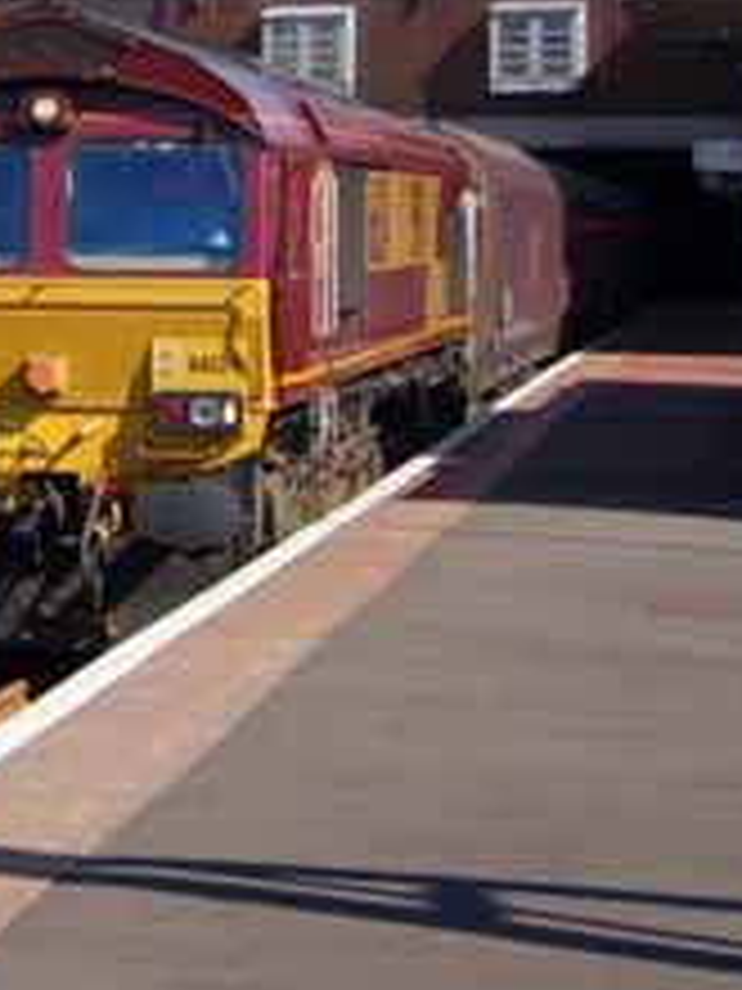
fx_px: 4487
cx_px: -823
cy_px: -38
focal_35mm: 157
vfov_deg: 12.4
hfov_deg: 8.8
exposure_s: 1/250
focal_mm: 32
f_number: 13
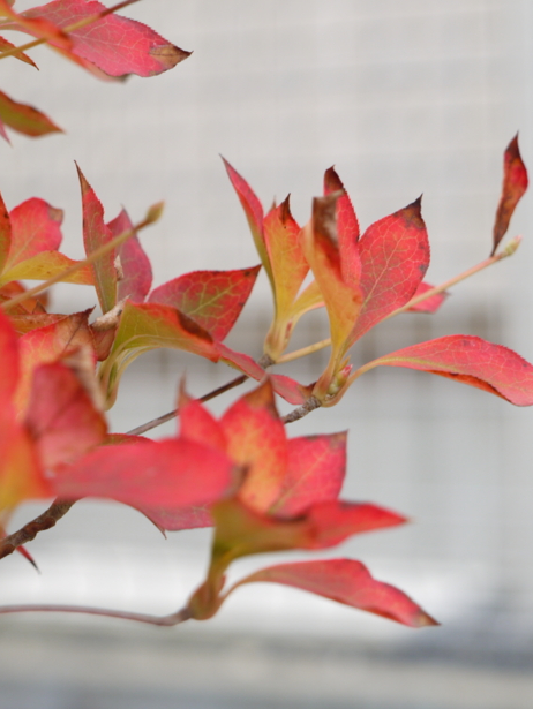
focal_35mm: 117
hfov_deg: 12.7
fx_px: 2400
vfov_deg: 16.8
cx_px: 232
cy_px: 277
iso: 250
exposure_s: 1/60
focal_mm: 45
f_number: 5.6
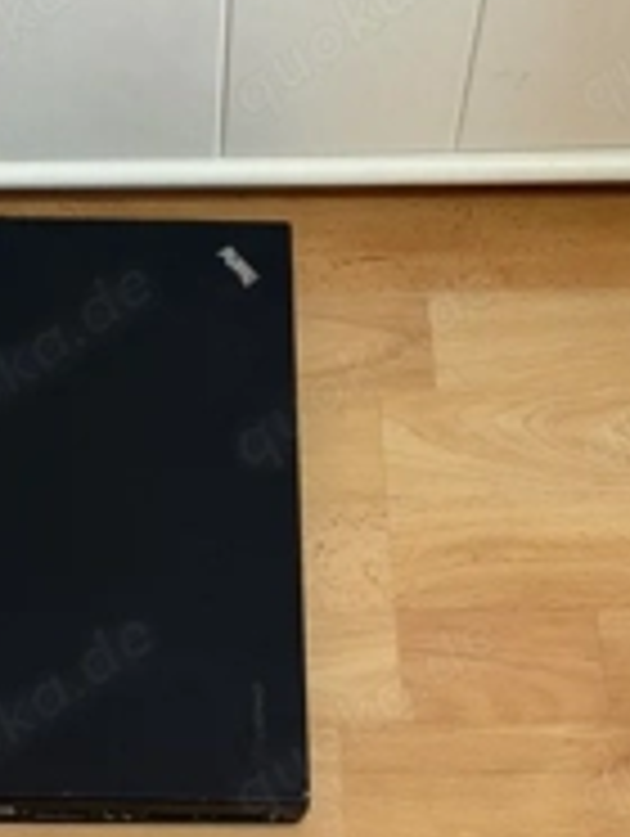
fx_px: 2494
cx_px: 117
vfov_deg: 19.1
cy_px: 414
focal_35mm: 103
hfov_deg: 14.3
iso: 400
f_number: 1.78
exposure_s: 1/40
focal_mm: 6.76
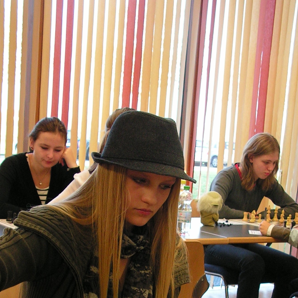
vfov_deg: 22.4
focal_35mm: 75
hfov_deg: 23.1
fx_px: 730
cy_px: 277
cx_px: 154
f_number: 3.2
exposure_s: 1/40
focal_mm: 7.4
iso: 125
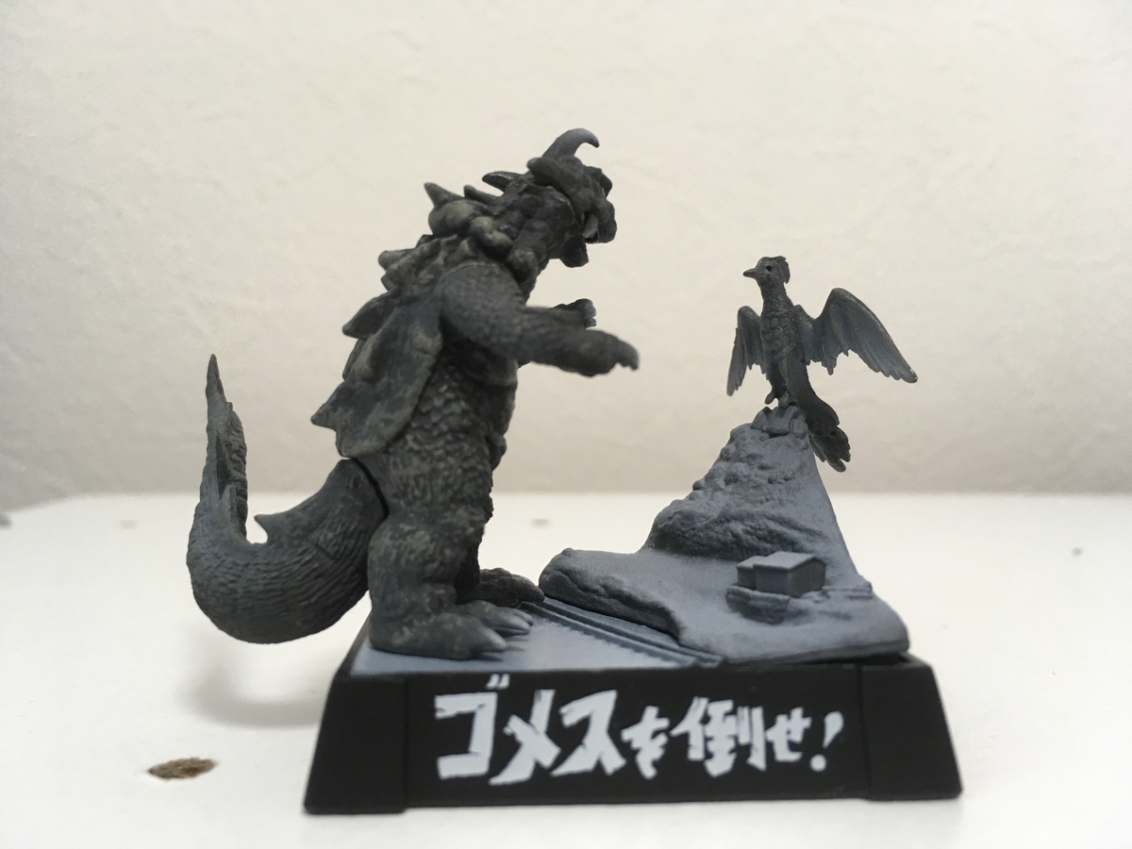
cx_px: 566
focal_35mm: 29
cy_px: 424
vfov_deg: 48.2
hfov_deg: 61.7
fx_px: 948
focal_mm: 4.15
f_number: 2.2
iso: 80
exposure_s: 1/30
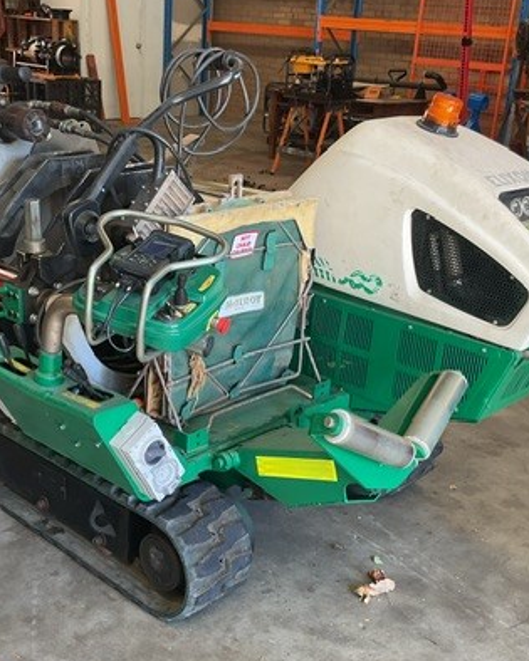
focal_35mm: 46
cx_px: 240
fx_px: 901
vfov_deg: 40.3
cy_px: 354
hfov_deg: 32.7
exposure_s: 1/50
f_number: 1.8
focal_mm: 3
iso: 40
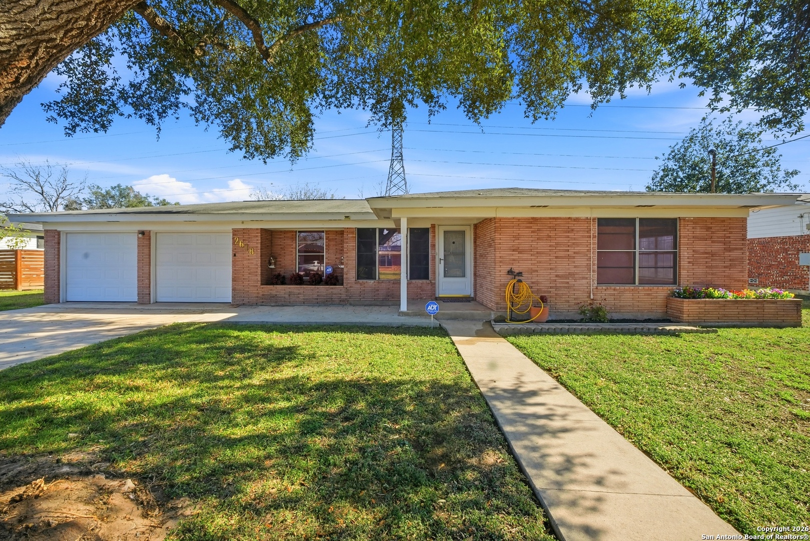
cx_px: 405
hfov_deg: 108.3
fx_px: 293
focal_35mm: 13
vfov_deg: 85.4
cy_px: 270
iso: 250
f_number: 16
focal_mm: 9
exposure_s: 1/250
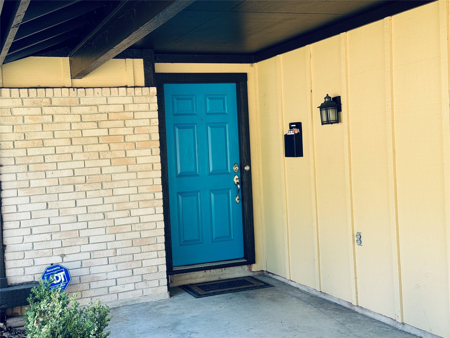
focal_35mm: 48
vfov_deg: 30.3
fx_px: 624
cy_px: 169
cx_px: 225
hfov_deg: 39.7
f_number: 1.78
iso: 50
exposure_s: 1/121
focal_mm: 6.76
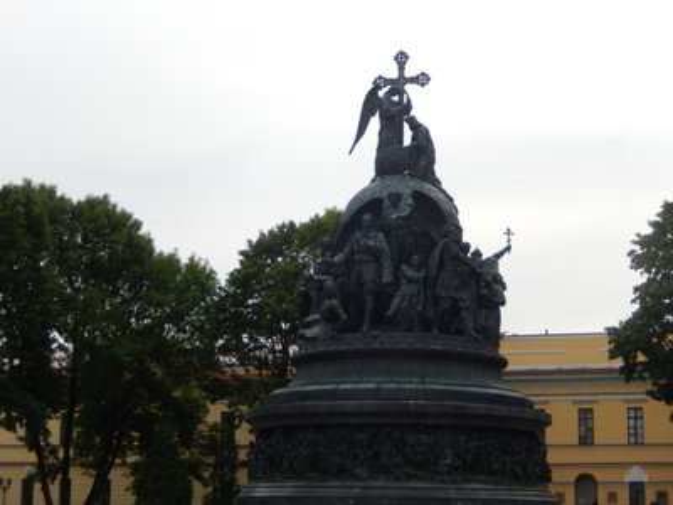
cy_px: 252
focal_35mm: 67
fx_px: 1303
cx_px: 336
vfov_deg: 21.9
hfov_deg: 29.0
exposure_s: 1/250
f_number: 4.8
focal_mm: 12
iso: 125
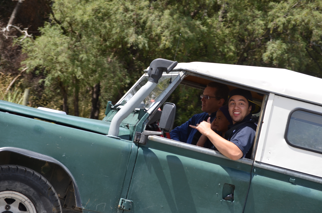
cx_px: 161
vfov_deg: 9.3
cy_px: 106
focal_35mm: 147
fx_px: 1312
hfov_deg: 14.0
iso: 160
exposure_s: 1/250
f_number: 8
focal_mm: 98
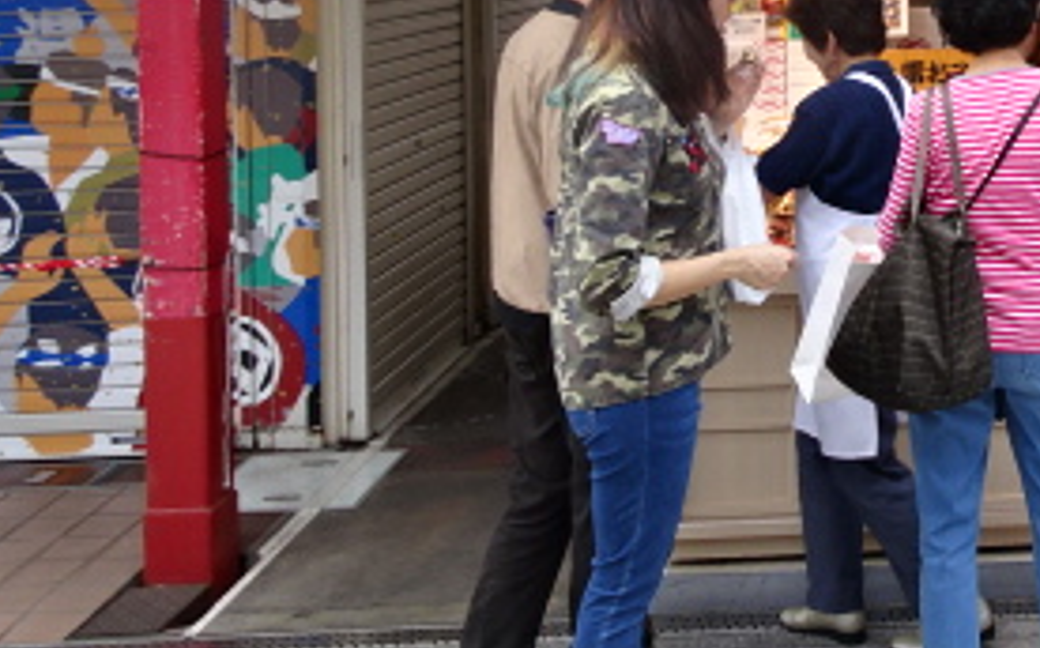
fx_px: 1671
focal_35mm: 59
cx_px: 1127
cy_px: -38
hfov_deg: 31.0
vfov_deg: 21.0
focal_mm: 4.1
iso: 80
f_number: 3.5
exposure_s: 1/160
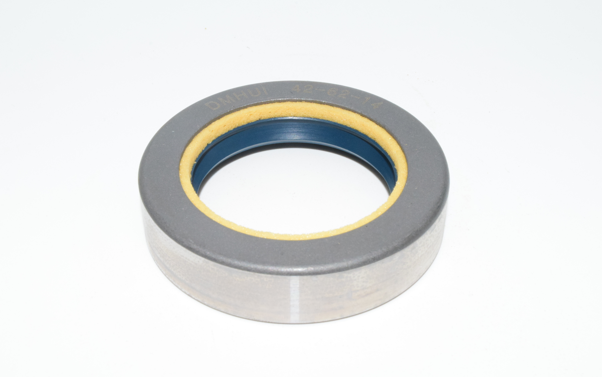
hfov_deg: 34.5
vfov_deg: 22.0
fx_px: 968
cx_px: 301
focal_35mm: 59
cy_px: 195
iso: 1600
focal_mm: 38
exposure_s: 1/60
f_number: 32
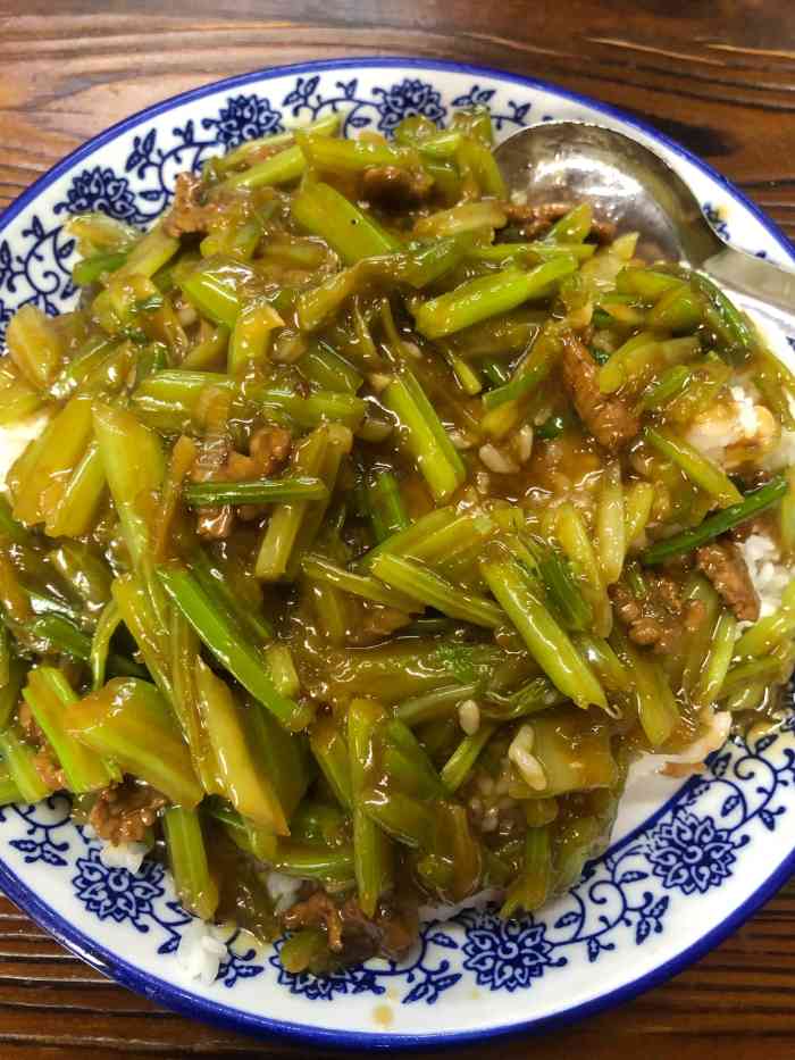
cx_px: 398
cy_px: 530
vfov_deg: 63.4
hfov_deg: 49.8
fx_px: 857
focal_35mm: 28
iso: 100
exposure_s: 1/15
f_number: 1.8
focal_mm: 4
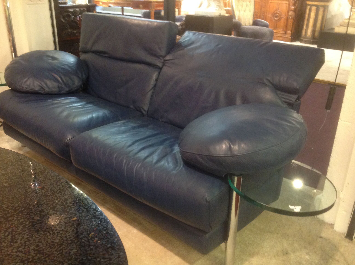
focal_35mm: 35
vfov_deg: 40.6
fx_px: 358
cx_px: 178
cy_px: 132
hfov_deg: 52.7
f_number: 2.4
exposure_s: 1/15
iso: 320
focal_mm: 4.28
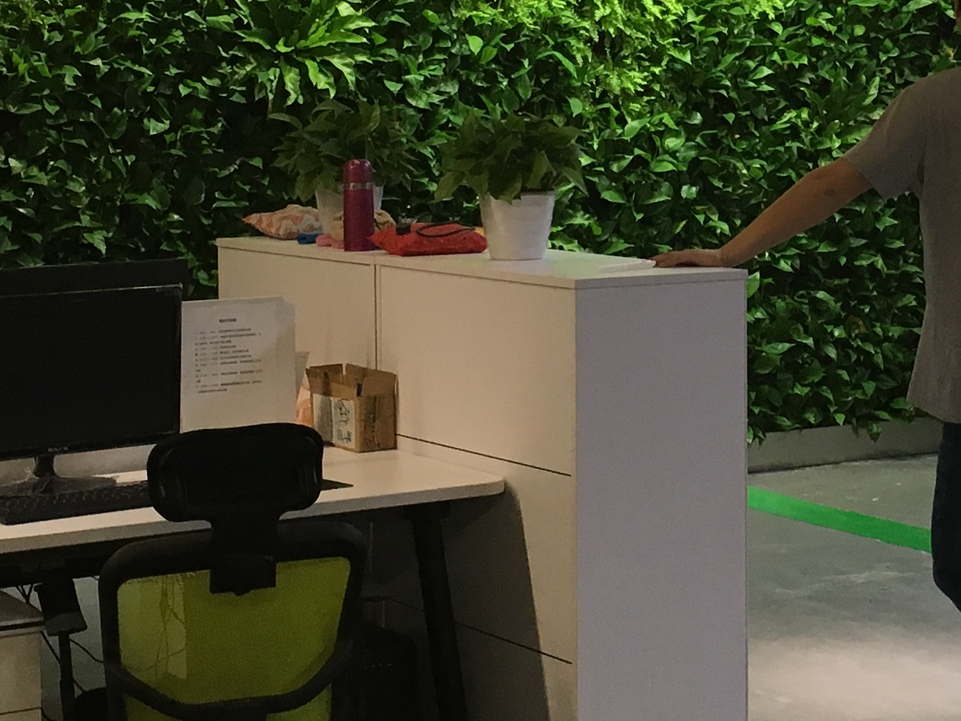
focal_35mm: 89
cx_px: 693
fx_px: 2470
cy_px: 168
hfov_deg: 21.9
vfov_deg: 16.5
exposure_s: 1/33
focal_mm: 4.15
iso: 40
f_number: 2.2
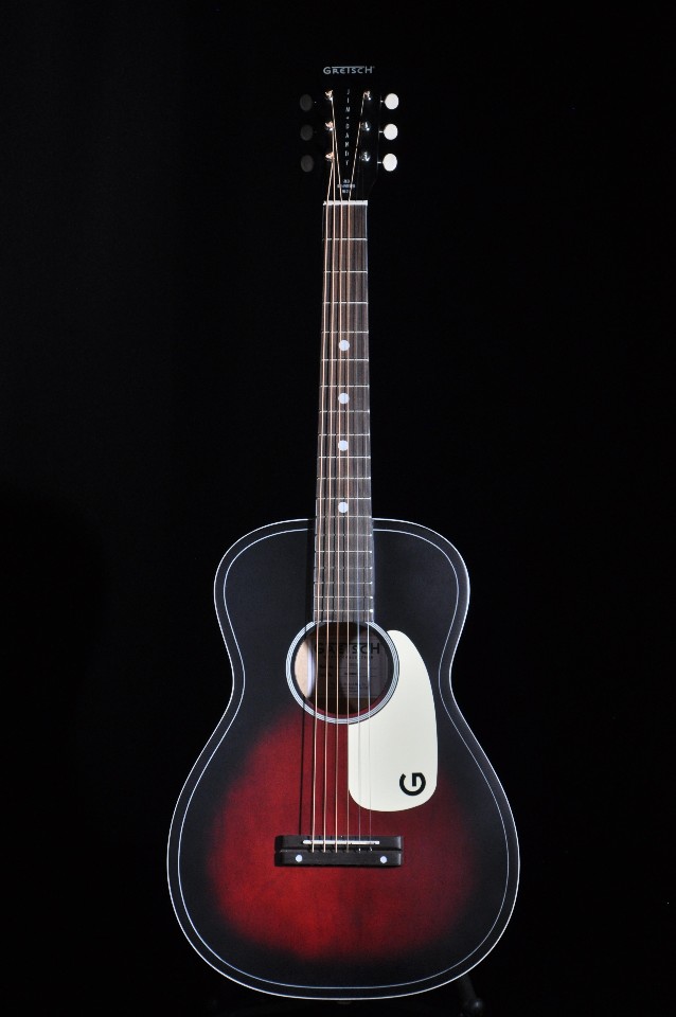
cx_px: 338
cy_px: 508
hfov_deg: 18.1
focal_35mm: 75
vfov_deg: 27.0
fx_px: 2117
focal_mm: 50
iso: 800
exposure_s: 1/125
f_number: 9
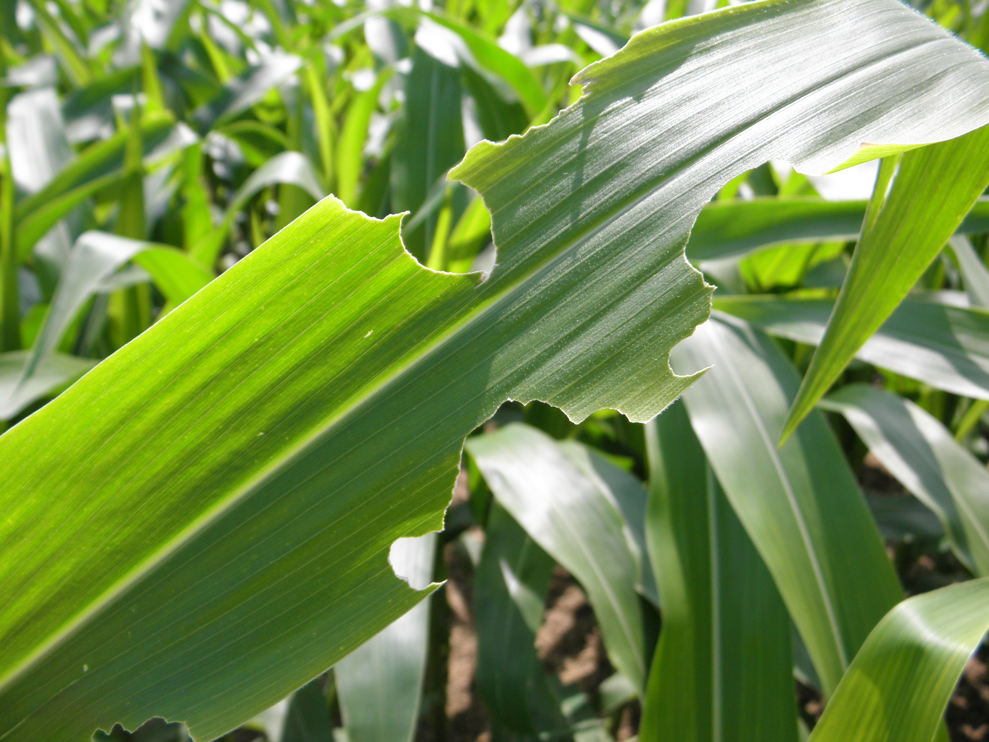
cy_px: 371
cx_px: 494
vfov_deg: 46.8
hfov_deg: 60.0
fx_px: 857
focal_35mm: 30
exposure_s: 1/400
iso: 100
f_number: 3.6
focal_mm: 5.5
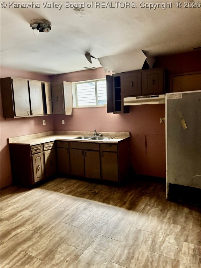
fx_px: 186
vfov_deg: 71.6
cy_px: 134
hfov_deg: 56.8
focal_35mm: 24
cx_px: 100
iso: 1000
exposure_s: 1/36
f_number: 1.78
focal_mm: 6.76
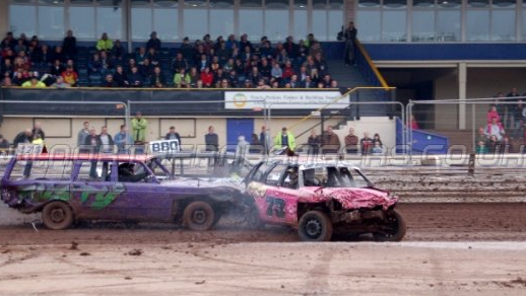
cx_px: 250
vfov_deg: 11.4
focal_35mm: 107
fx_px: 1488
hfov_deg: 20.0
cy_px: 158
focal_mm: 55
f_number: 5.3
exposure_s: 1/400
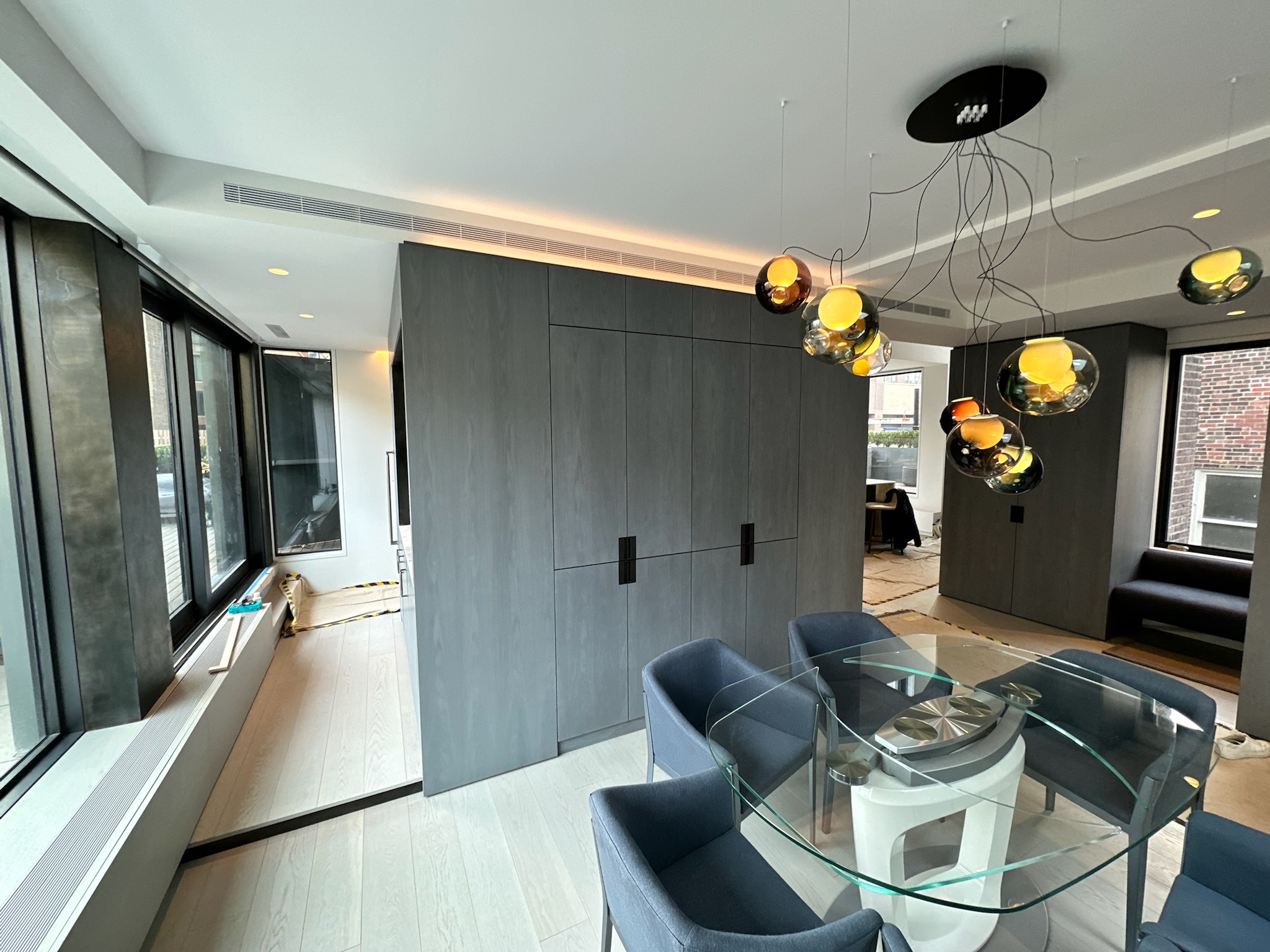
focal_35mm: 14
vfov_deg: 85.7
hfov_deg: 102.1
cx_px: 635
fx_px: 514
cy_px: 476
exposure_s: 1/60
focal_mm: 2.22
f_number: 2.2
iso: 125
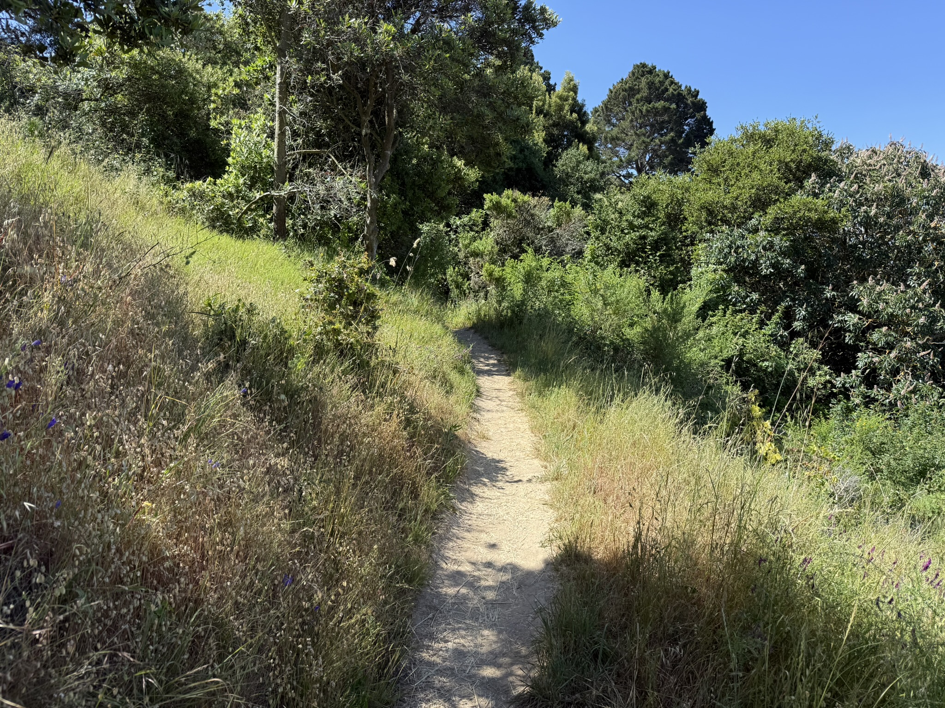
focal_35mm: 24
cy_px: 354
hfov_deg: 71.6
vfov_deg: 56.8
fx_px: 655
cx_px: 472
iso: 80
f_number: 1.78
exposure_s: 1/1653
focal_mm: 6.76
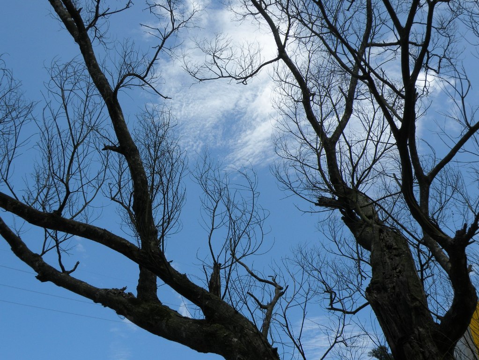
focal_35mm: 42
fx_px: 581
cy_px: 180
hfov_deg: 44.8
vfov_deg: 34.4
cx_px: 240
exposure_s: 1/300
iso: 64
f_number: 6.3
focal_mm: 7.4
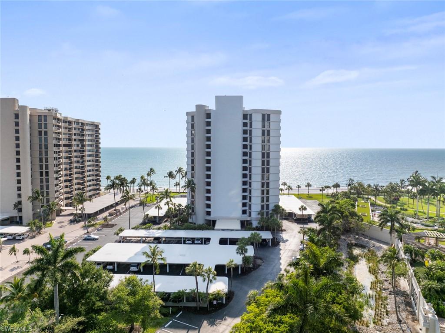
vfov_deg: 56.7
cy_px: 166
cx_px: 222
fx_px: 308
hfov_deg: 71.6
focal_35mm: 24
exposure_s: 1/5000
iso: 200
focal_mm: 12.29
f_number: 2.8
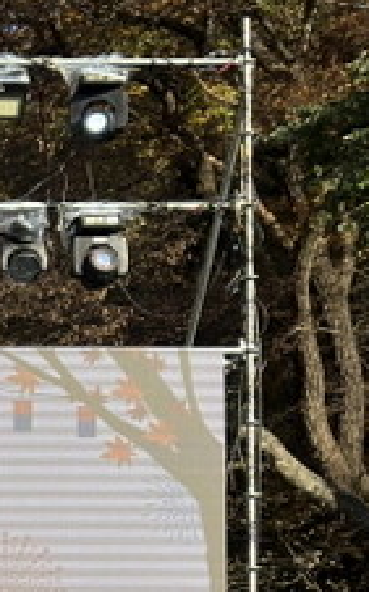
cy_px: 833
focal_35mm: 180
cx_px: -696
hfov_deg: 6.7
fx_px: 2900
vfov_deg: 11.3
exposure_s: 1/3058
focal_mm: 6.86
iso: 80
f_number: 1.78
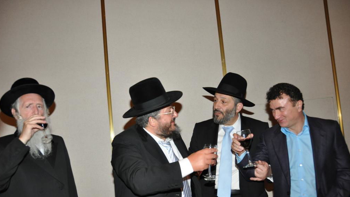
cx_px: 175
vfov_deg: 36.6
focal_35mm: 32
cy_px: 117
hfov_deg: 61.0
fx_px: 297
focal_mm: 20
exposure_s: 1/60
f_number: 4
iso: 800
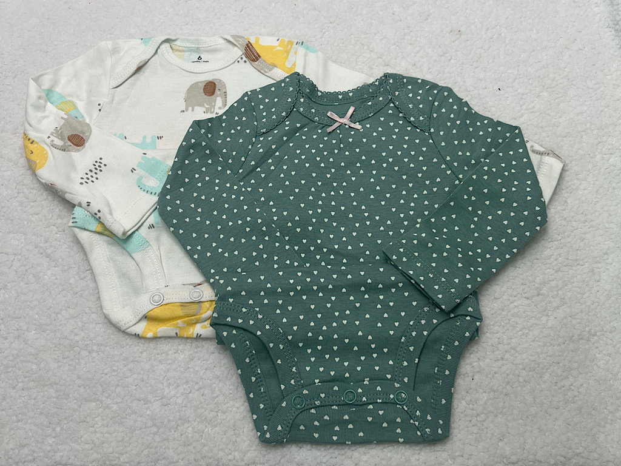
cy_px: 233
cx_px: 310
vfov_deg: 53.1
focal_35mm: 26
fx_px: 466
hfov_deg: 67.3
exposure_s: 1/100
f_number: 1.5
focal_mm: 5.7
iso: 40
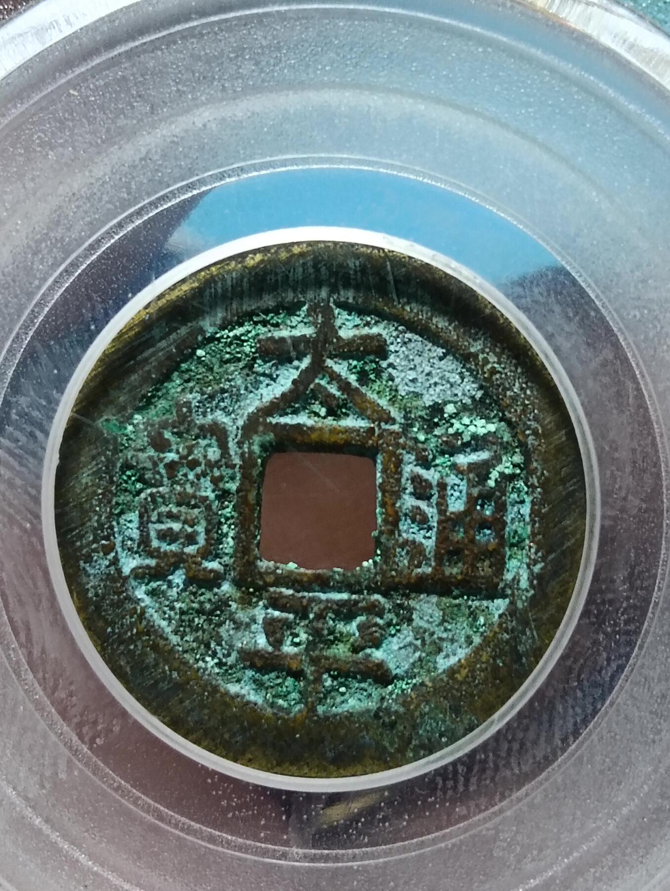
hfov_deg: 22.3
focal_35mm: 66
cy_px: 446
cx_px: 335
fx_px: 1699
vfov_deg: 29.4
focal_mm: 3.98
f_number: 1.8
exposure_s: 1/33.3
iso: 320
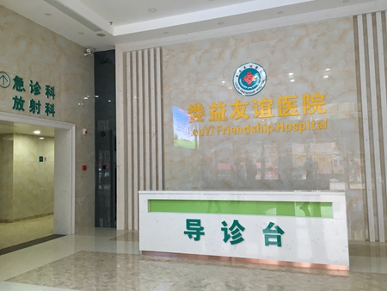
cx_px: 194
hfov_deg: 61.6
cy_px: 146
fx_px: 324
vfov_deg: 48.3
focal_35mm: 29
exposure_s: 1/33
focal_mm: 4.15
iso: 64
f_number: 2.2
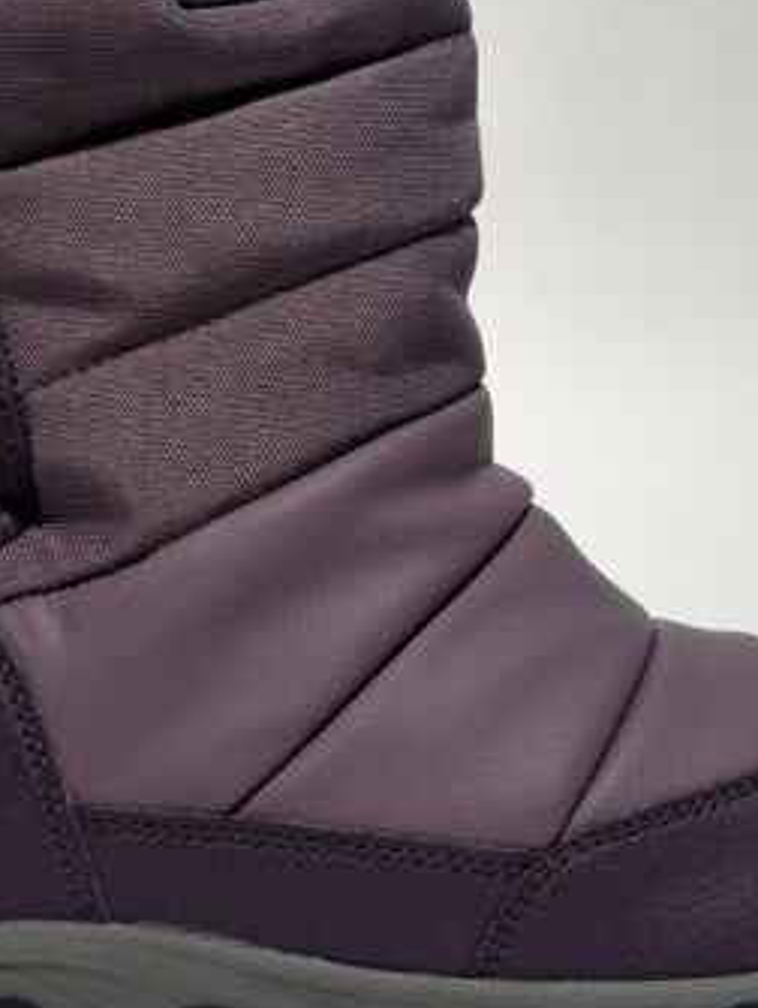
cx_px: 367
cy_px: 463
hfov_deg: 23.7
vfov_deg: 31.1
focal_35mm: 62
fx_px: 1807
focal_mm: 5.1
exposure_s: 1/484
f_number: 1.6
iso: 50
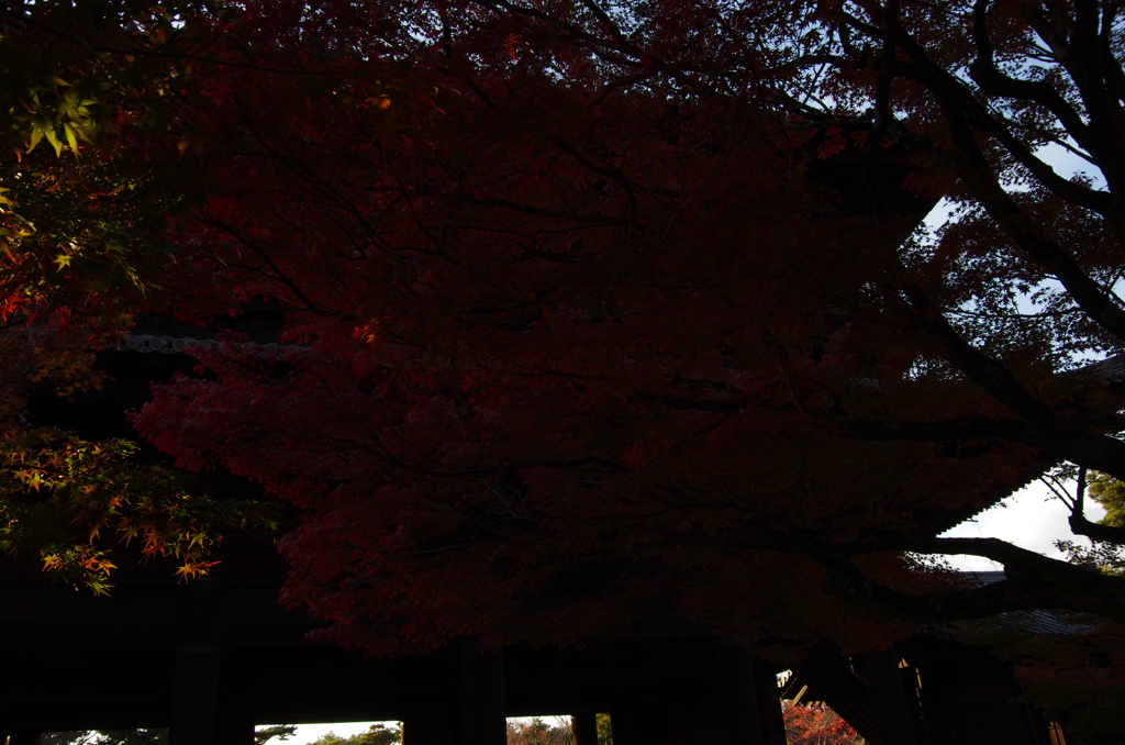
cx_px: 562
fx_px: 842
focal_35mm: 27
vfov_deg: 47.7
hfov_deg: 67.5
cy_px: 372
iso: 400
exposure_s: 1/200
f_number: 9
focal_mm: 18
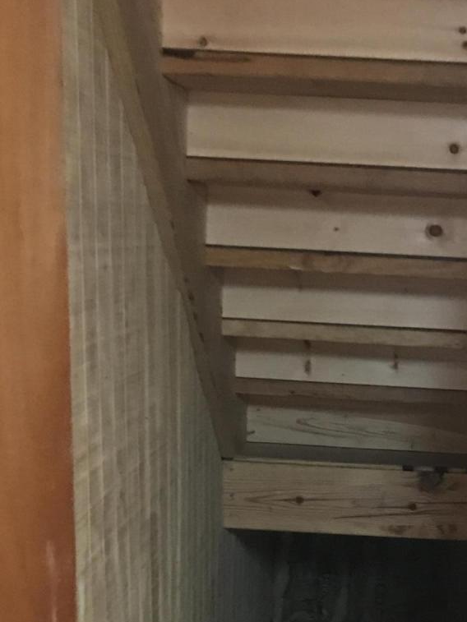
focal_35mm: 74
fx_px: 1331
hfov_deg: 19.8
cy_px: 700
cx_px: 354
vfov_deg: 24.4
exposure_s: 1/6
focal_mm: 3.99
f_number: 1.8
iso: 100
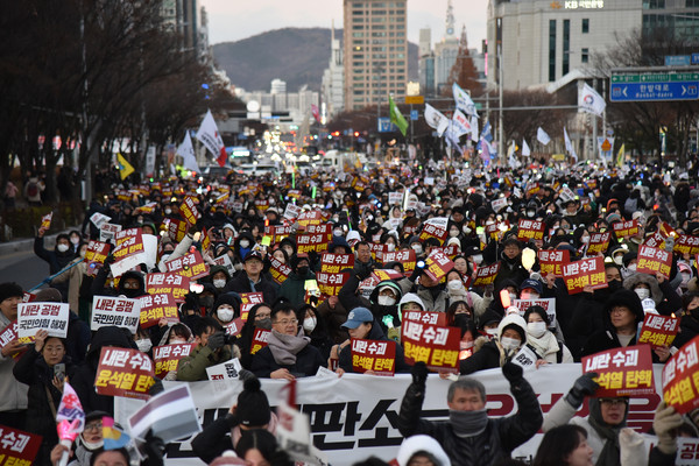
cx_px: 350
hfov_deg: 18.3
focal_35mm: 112
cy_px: 233
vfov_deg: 12.2
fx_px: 2174
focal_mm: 112
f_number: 4
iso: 2000
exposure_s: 1/125
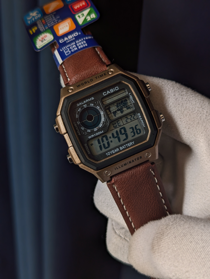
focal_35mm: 48
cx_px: 105
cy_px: 140
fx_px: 387
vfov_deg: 39.6
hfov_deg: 30.3
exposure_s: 1/150
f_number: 1.85
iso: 47
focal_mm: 6.81
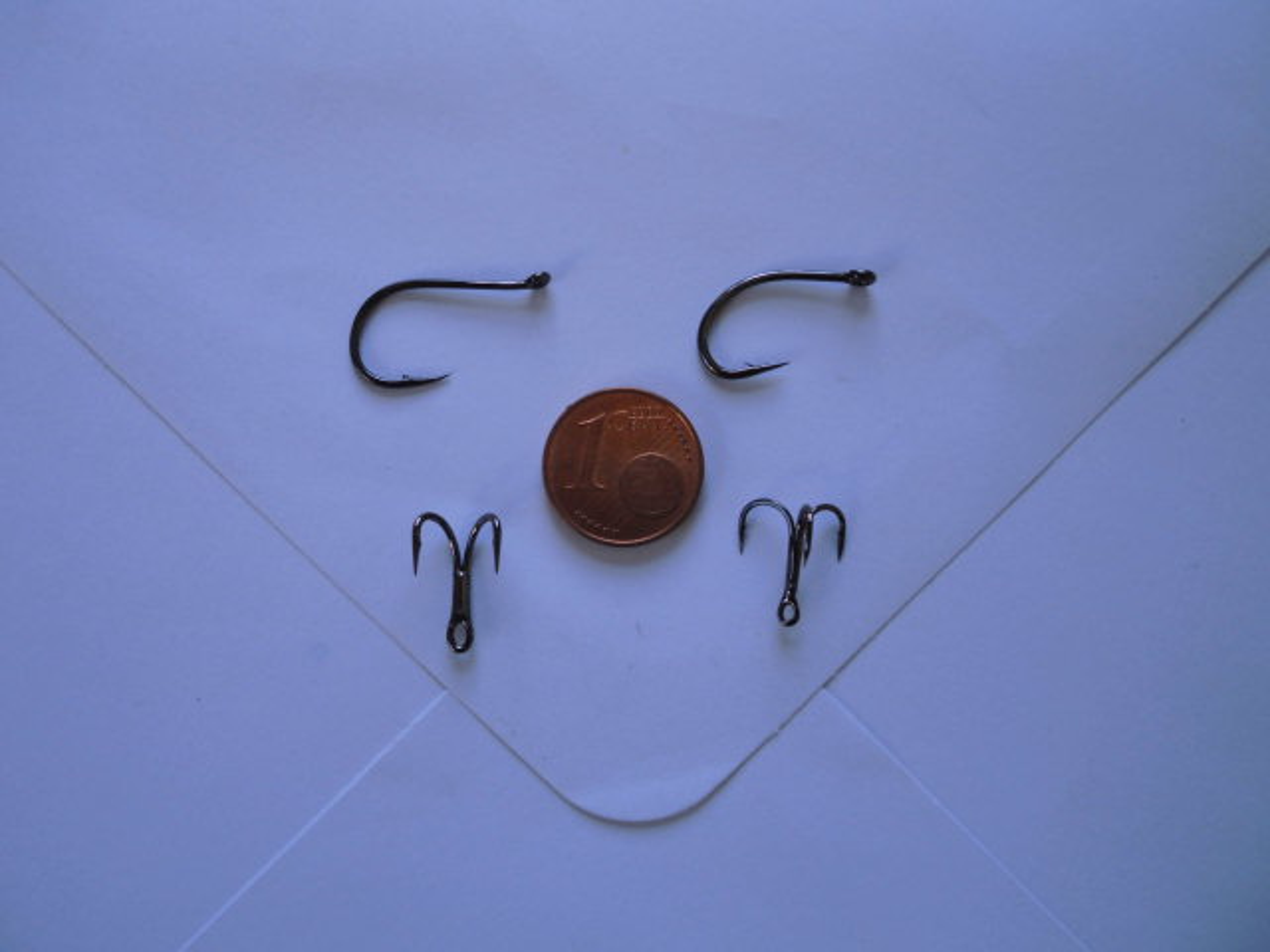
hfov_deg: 67.3
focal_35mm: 26
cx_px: 635
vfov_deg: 53.1
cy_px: 476
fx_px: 954
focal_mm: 4.6
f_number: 3.2
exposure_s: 1/100
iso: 64
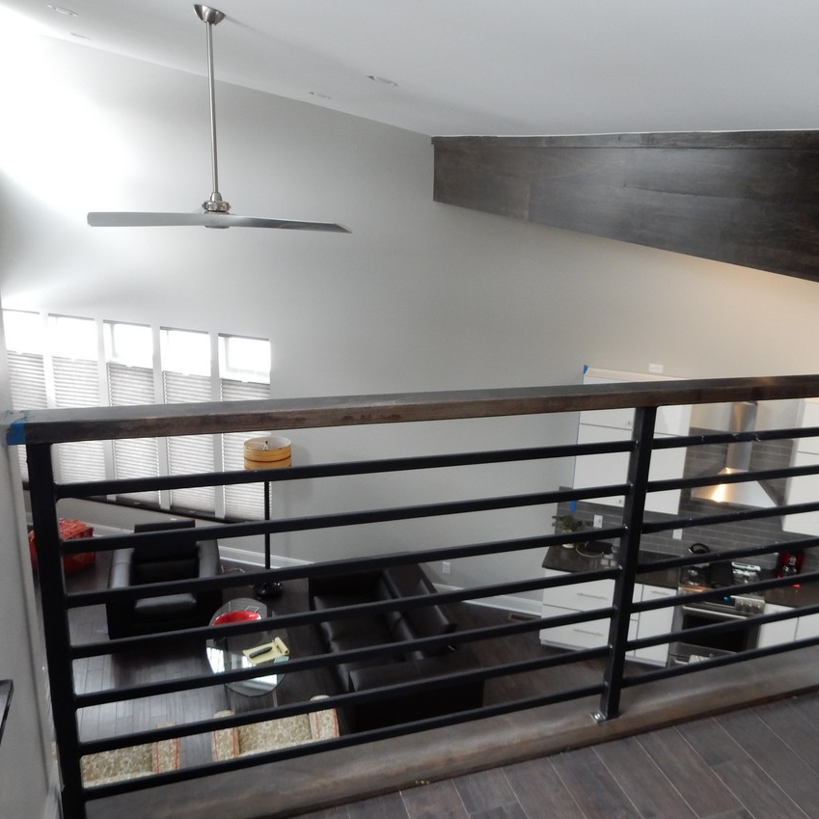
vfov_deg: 54.0
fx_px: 803
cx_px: 514
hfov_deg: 53.4
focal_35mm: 30
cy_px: 404
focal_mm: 4.5
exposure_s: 1/30
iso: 320
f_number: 3.7
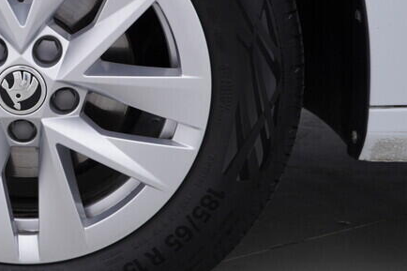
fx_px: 961
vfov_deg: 15.9
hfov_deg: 23.1
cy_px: 54
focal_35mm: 85
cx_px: 19
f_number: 4
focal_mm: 24
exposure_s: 1/80
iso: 125
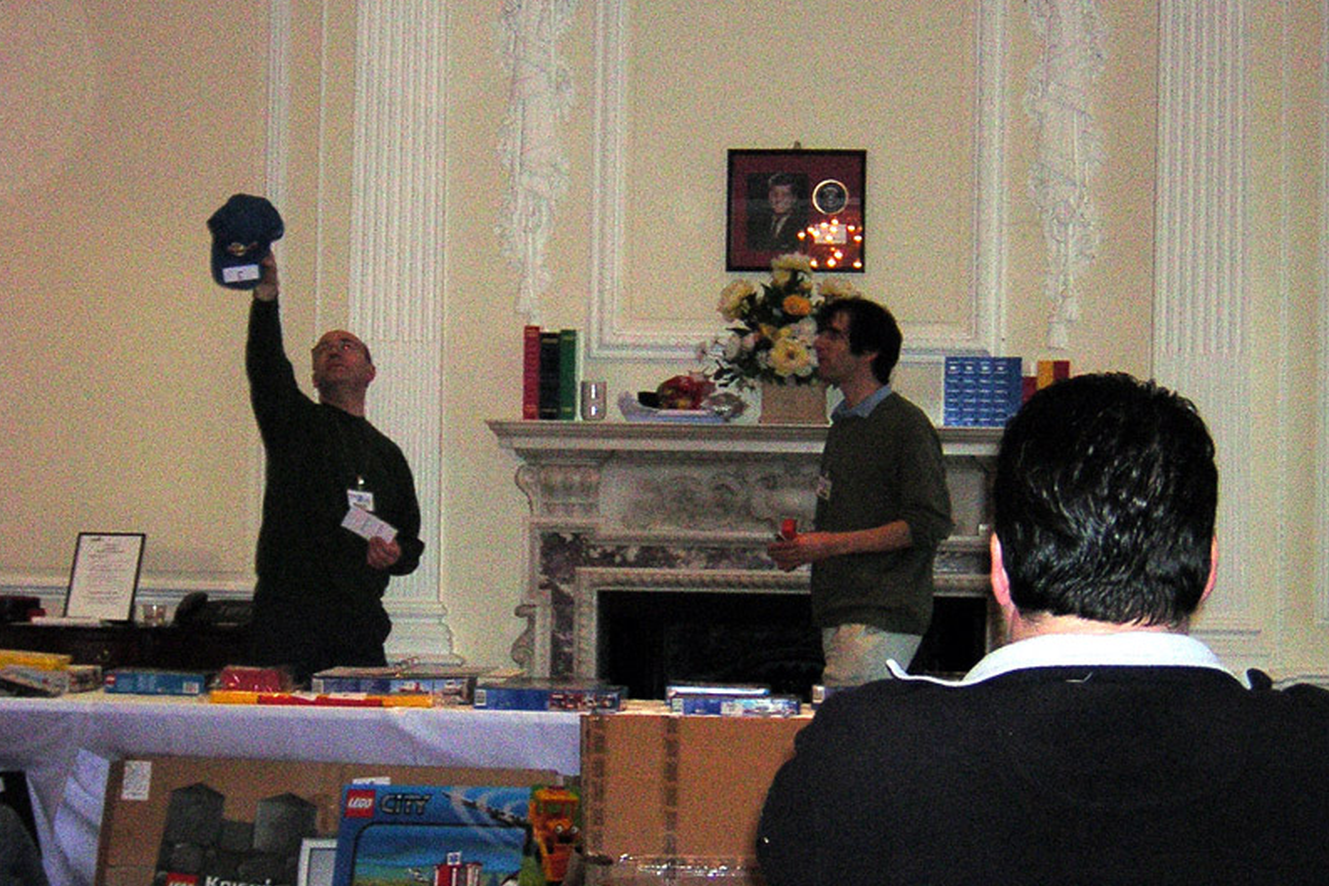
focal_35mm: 85
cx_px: 664
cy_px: 410
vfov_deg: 16.1
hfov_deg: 23.9
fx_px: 3138
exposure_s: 1/60.1
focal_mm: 10.6
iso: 400
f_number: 4
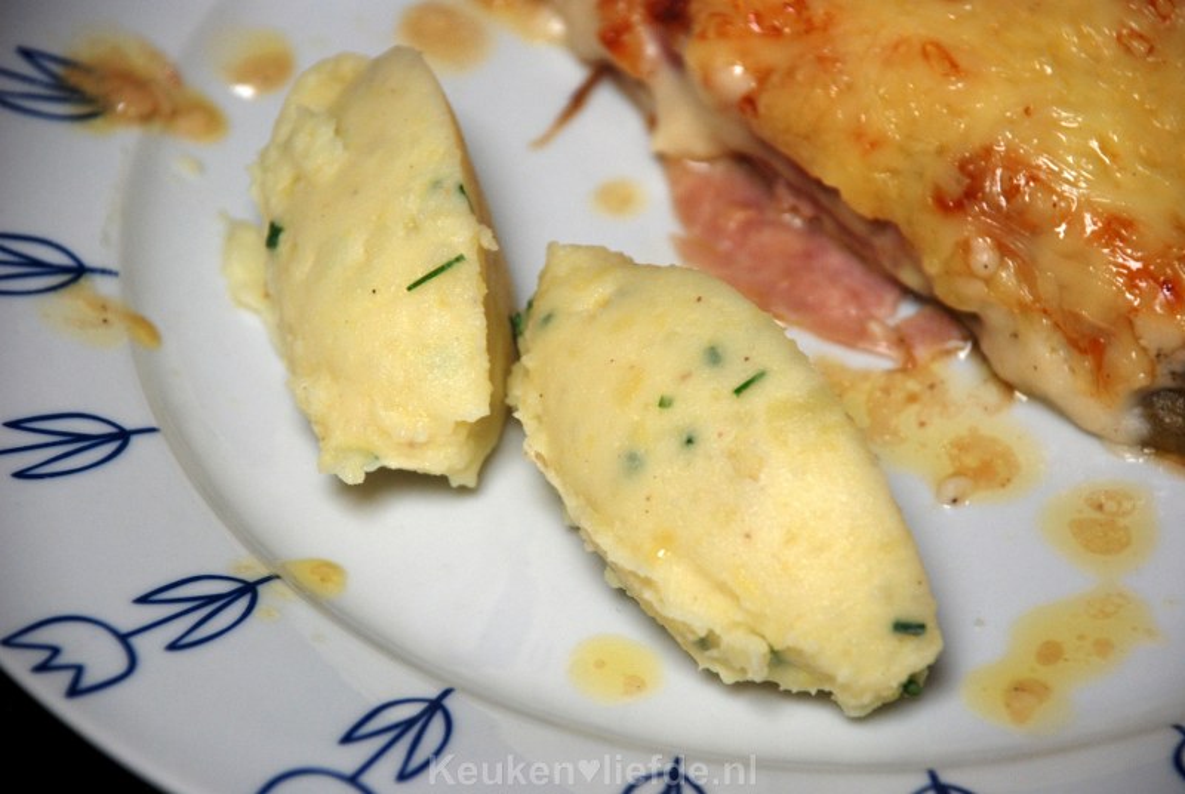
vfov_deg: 7.3
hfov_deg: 11.0
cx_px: 592
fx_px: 6181
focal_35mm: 188
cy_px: 397
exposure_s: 1/40
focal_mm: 125
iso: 400
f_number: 5.6
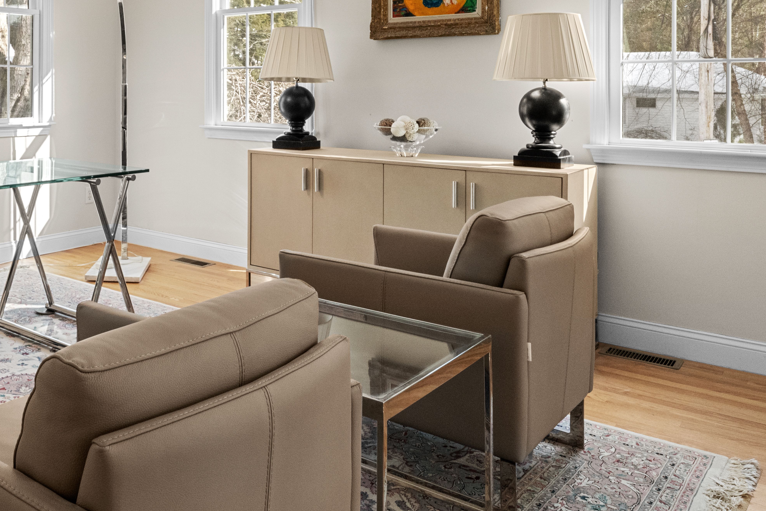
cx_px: 153
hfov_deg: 49.7
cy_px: 71
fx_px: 771
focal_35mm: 36
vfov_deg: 35.0
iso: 1600
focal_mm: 15.1
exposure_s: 1/25
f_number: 11
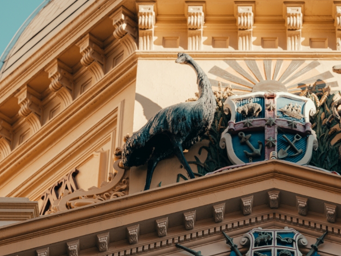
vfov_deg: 8.3
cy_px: 255
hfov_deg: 11.1
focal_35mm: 177
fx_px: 1744
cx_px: 273
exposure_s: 1/550
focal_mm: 110
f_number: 2
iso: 200
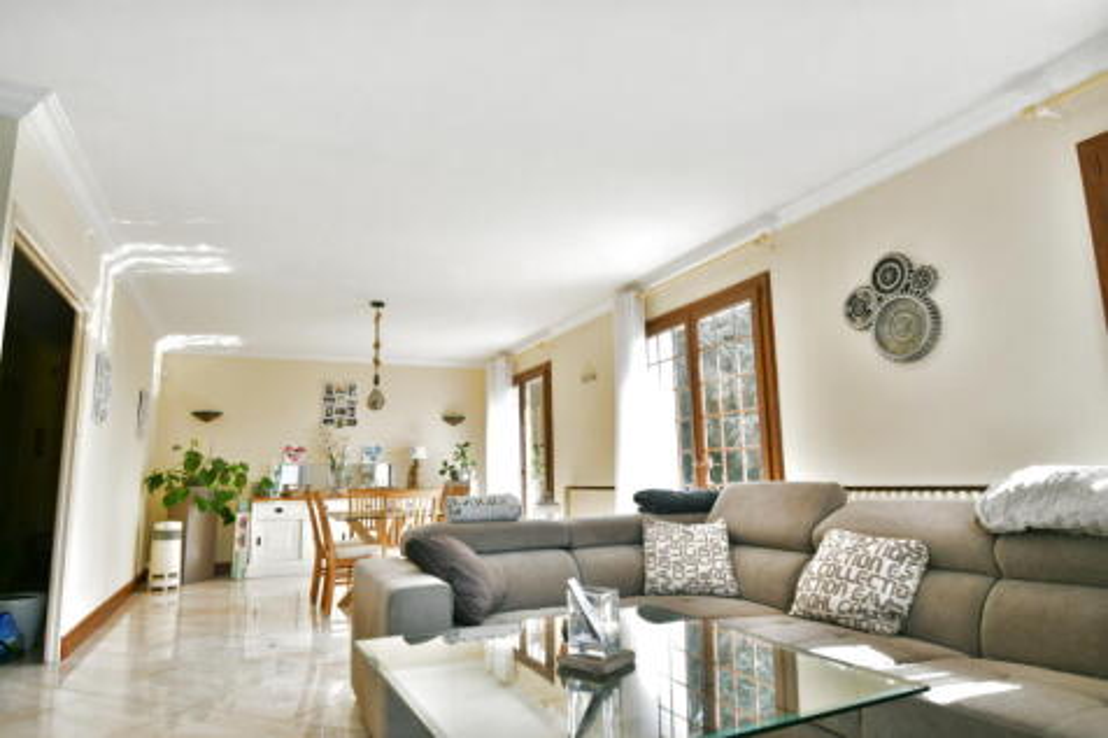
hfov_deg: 81.2
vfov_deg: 59.5
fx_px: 646
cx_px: 554
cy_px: 369
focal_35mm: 21
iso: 100
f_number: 5.6
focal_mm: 14
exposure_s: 1/125
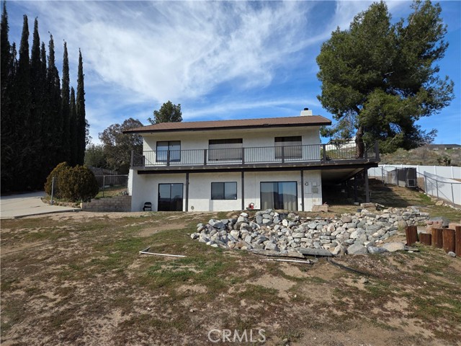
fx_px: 306
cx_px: 230
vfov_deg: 58.9
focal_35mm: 23
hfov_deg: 73.9
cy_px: 173
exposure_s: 1/3956
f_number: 1.8
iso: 80
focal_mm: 5.4
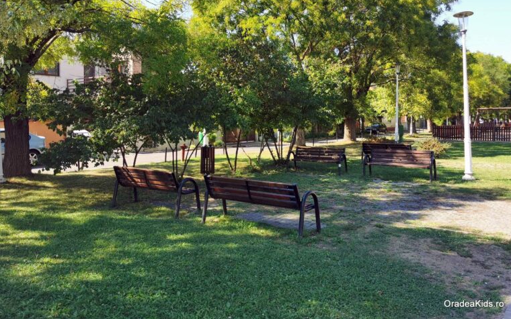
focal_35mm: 30
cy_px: 126
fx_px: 418
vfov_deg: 41.6
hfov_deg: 62.9
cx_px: 258
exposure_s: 1/1042
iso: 50
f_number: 1.6
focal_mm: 5.56
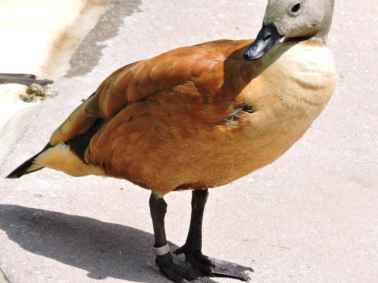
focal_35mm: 673
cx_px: 205
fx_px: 7350
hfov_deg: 2.9
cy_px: 137
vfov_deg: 2.2
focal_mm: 89.2
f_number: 4.9
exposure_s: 1/320
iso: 100
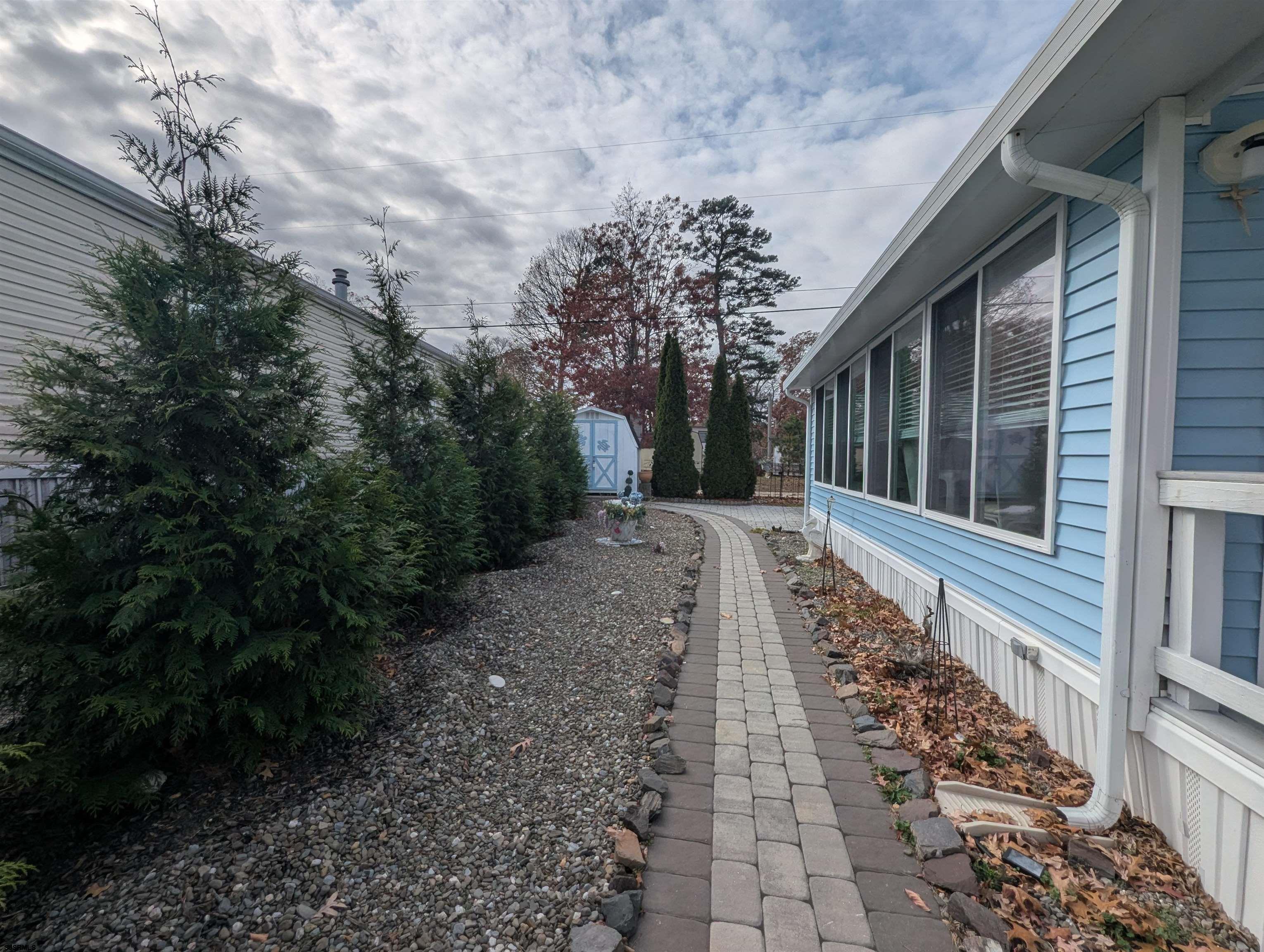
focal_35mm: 13
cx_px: 632
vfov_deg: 90.1
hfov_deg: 106.1
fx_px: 475
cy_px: 476
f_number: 2.2
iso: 35
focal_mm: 1.95
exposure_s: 1/4630
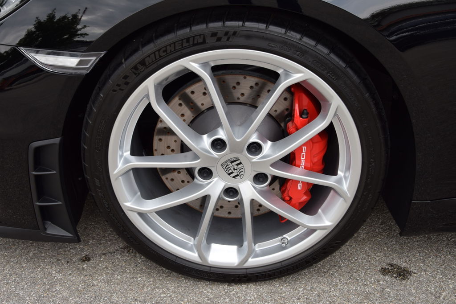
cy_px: 152
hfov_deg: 49.6
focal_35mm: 39
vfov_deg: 34.2
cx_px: 228
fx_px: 494
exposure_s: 1/250
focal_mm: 26
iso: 250
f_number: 8
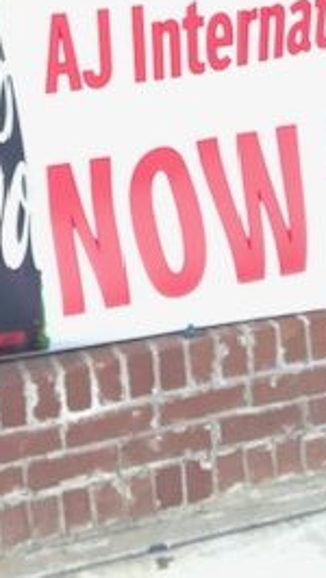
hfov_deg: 14.4
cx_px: 168
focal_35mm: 84
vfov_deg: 23.9
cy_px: -28
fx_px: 1288
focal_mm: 2.87
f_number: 2.2
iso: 80
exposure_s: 1/120
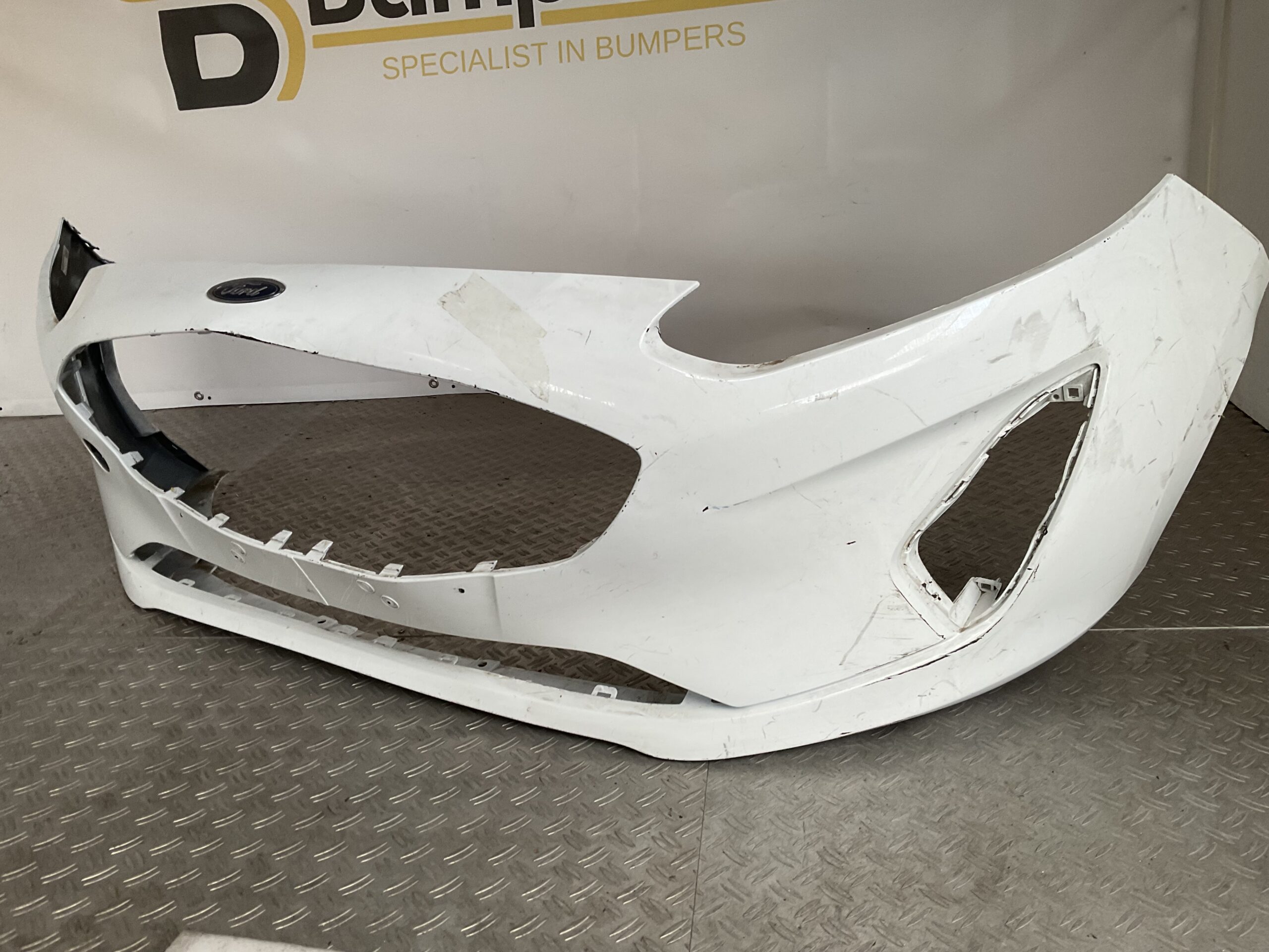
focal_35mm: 29
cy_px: 476
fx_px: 1063
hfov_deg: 61.7
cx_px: 634
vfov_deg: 48.2
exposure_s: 1/100
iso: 50
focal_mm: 3
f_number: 1.8
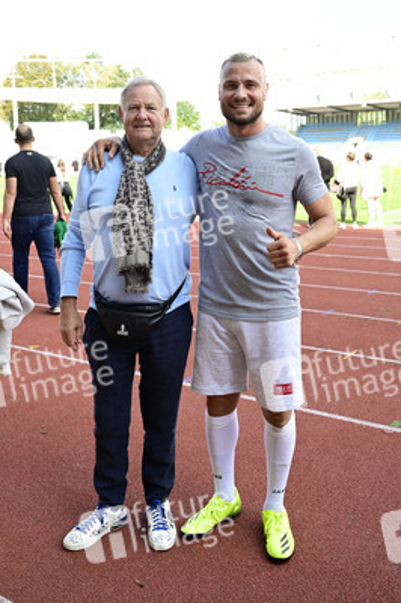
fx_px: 494
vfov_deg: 62.8
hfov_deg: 44.2
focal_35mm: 30
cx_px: 200
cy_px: 302
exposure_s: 1/200
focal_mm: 29.5
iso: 160
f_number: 5
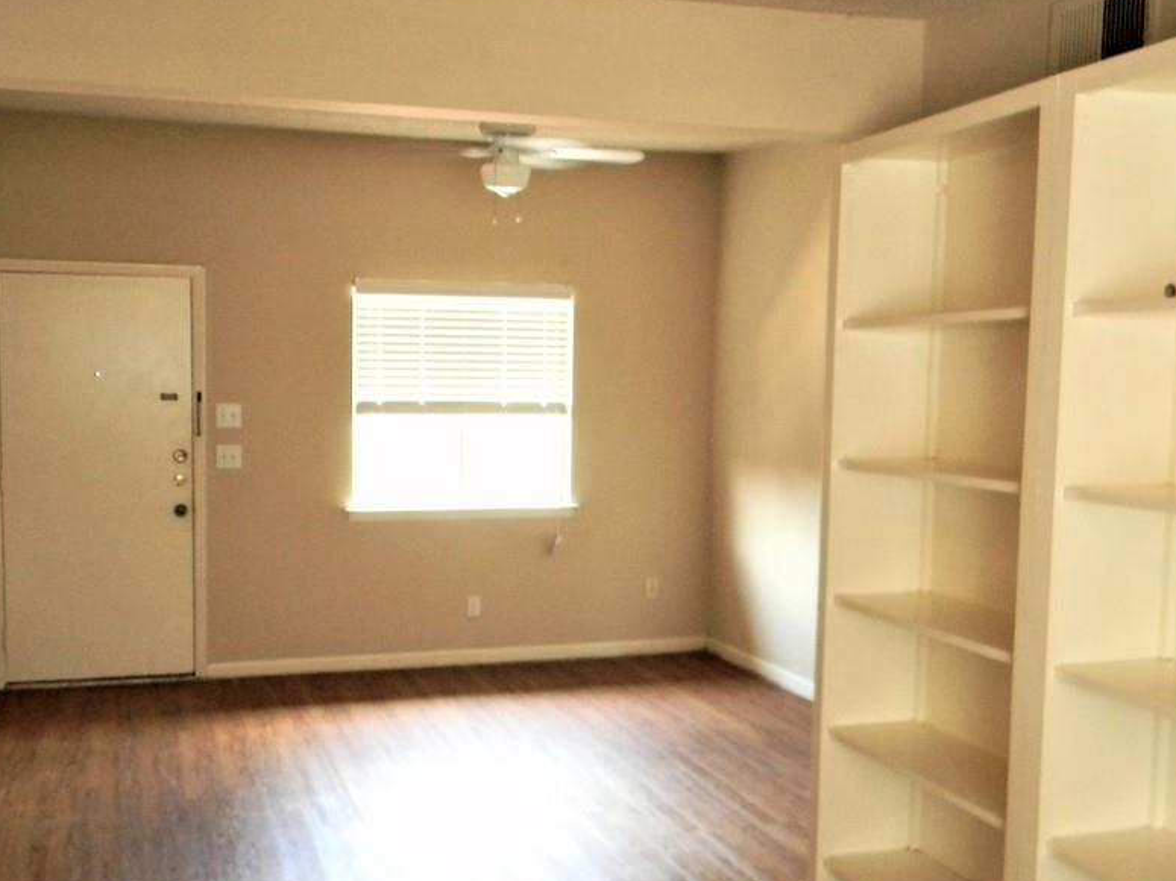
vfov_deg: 38.6
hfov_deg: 49.9
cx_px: 495
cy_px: 490
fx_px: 1257
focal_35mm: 37
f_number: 3.5
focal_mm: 5
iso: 400
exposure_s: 1/29.1
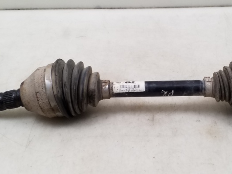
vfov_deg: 27.5
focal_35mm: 53
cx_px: 145
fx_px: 355
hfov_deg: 36.0
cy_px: 78
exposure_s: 1/50
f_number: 1.9
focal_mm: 3.6
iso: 100
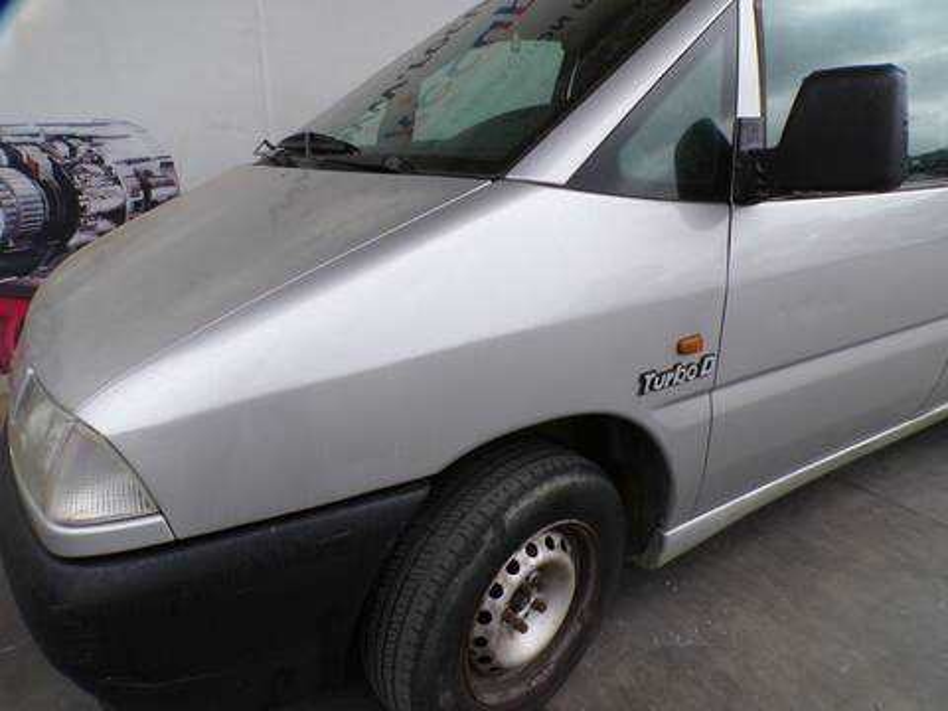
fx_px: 657
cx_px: 474
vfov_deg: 56.8
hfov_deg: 71.6
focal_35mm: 24
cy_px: 356
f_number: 5.8
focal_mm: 4.3
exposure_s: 1/120
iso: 100
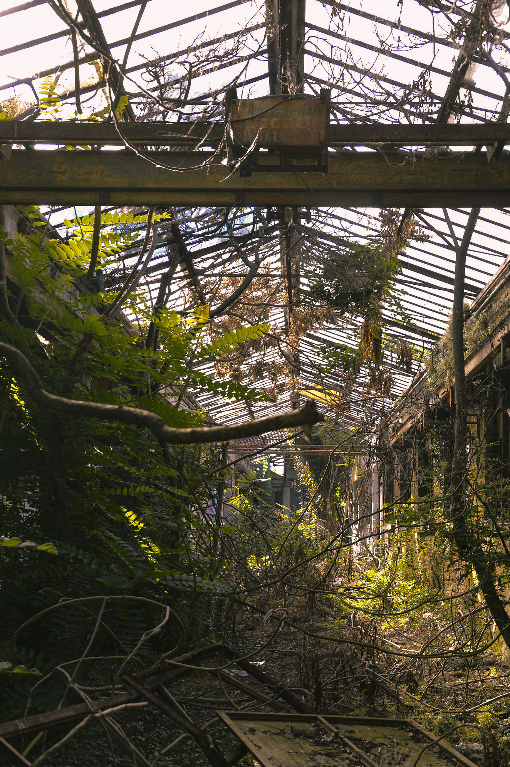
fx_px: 1000
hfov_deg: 28.6
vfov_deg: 41.8
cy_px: 456
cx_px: 275
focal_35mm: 47
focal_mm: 26
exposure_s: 1/125
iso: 320
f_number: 5.6
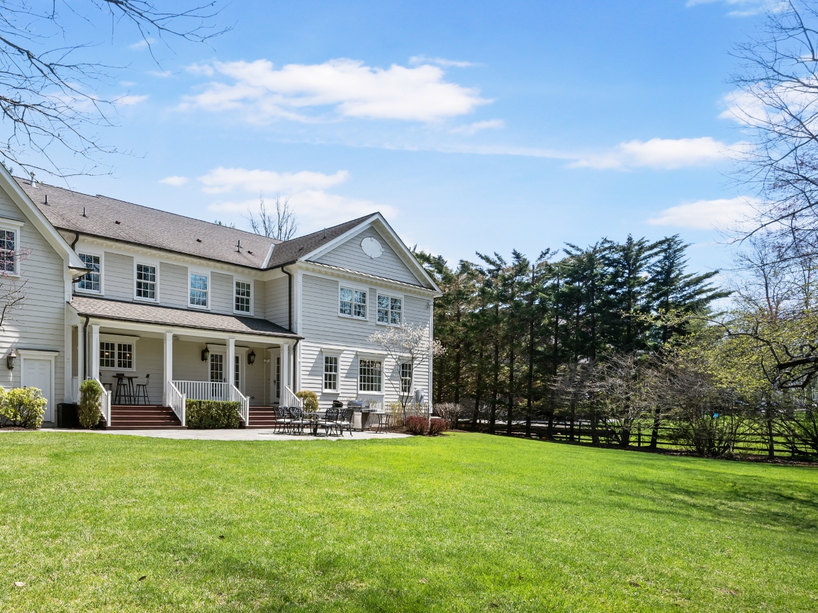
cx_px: 233
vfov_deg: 56.8
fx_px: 567
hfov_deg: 68.2
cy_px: 326
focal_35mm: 24
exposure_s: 1/320
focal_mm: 16
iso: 400
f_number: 9
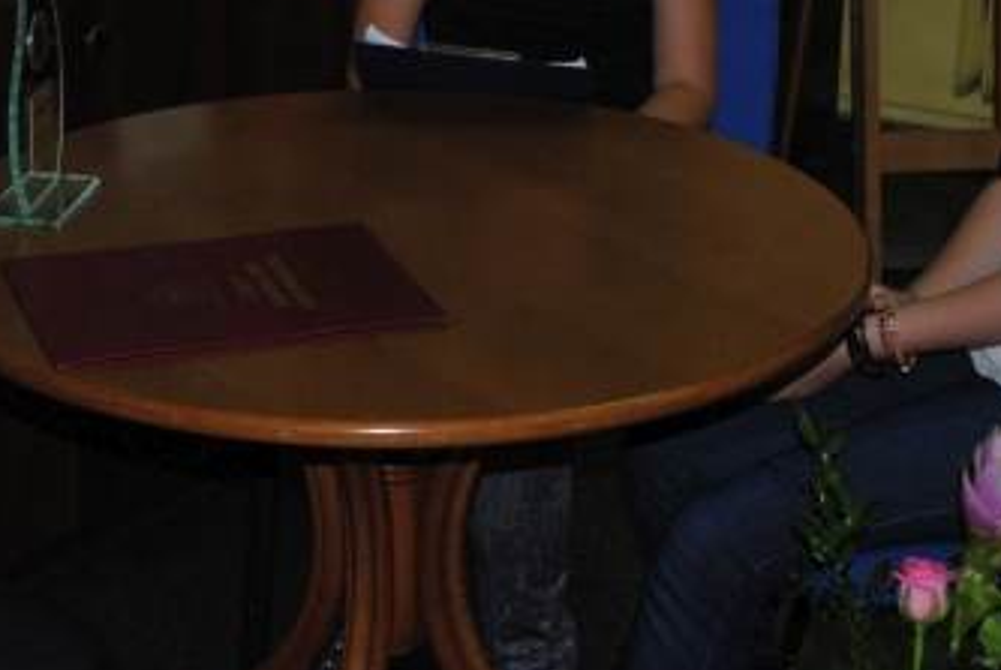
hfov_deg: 20.1
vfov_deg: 13.5
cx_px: 274
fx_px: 2812
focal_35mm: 101
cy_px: 131
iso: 200
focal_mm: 28
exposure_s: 1/60
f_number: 4.5
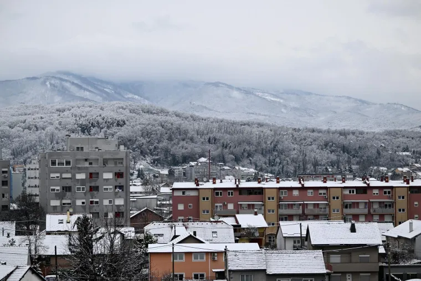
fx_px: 1193
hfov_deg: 20.0
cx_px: 210
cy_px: 140
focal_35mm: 102
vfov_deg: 13.4
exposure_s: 1/2000
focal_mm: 102
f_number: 4
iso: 400
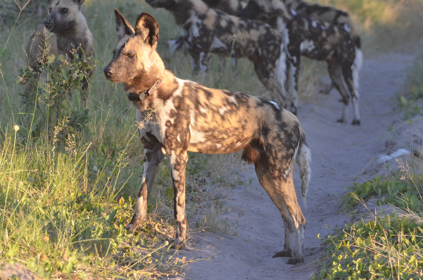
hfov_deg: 6.0
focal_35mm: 345
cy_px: 140
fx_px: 4046
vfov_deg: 4.0
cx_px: 212
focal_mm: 230
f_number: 7.1
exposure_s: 1/800
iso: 2500
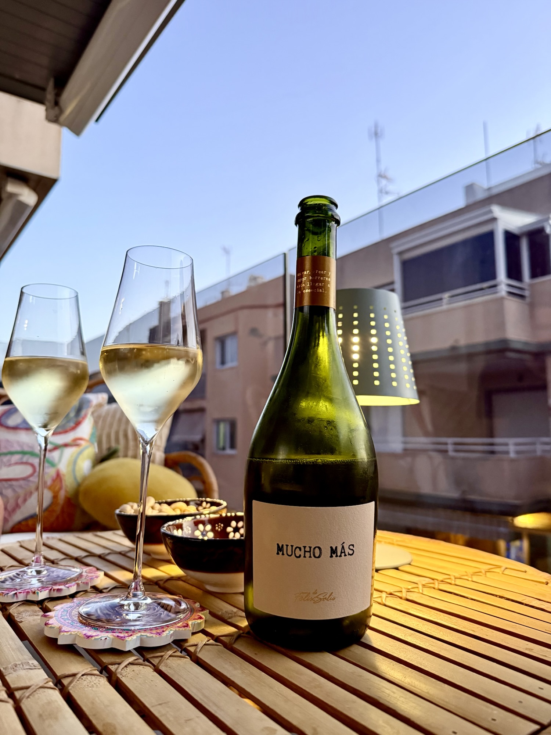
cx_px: 276
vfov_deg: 71.6
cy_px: 368
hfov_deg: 56.8
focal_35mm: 24
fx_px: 509
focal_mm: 6.76
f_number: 1.78
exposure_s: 1/51
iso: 800
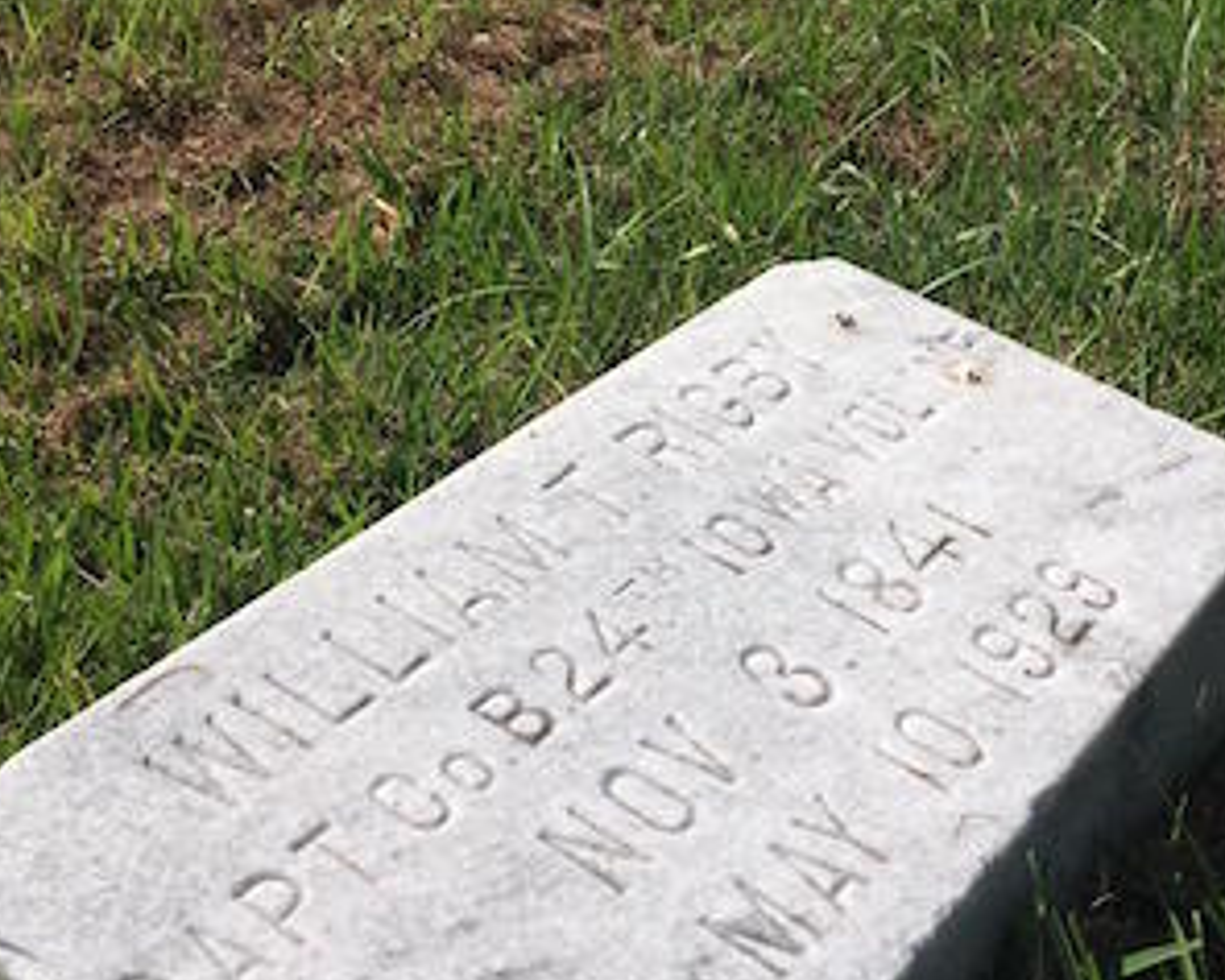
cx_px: 795
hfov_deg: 33.9
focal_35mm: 55
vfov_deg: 27.3
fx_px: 1995
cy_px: 277
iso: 25
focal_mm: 4.15
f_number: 2.2
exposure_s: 1/5495
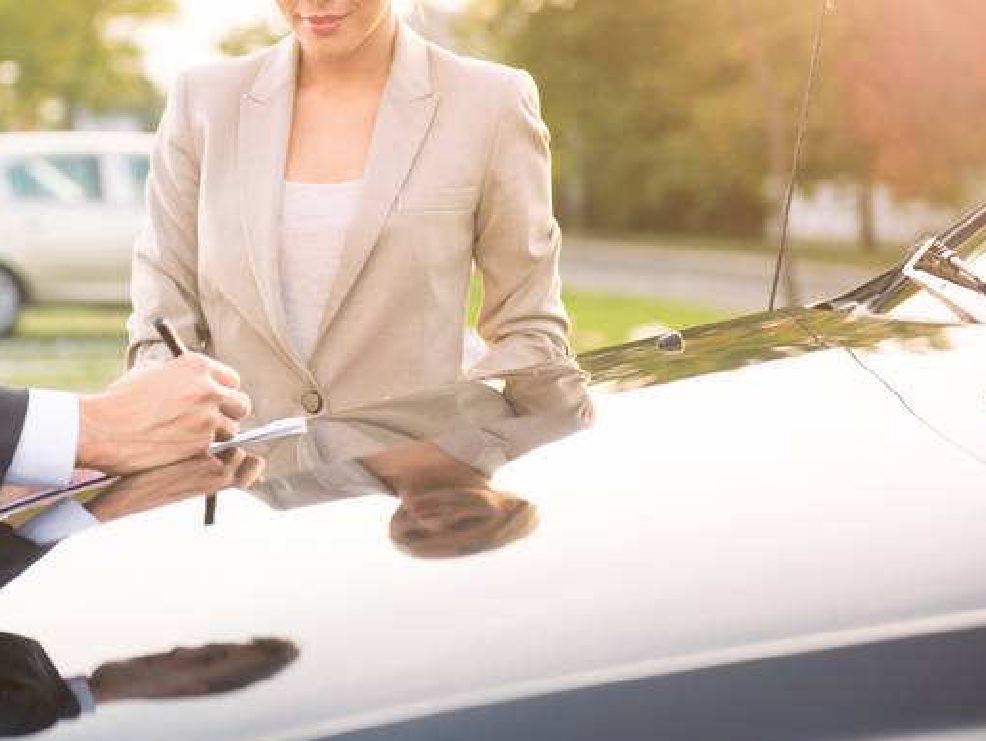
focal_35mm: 111
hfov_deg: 17.6
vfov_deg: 13.3
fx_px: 3163
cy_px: 235
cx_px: 224
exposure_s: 1/160
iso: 100
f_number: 2.8
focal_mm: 70
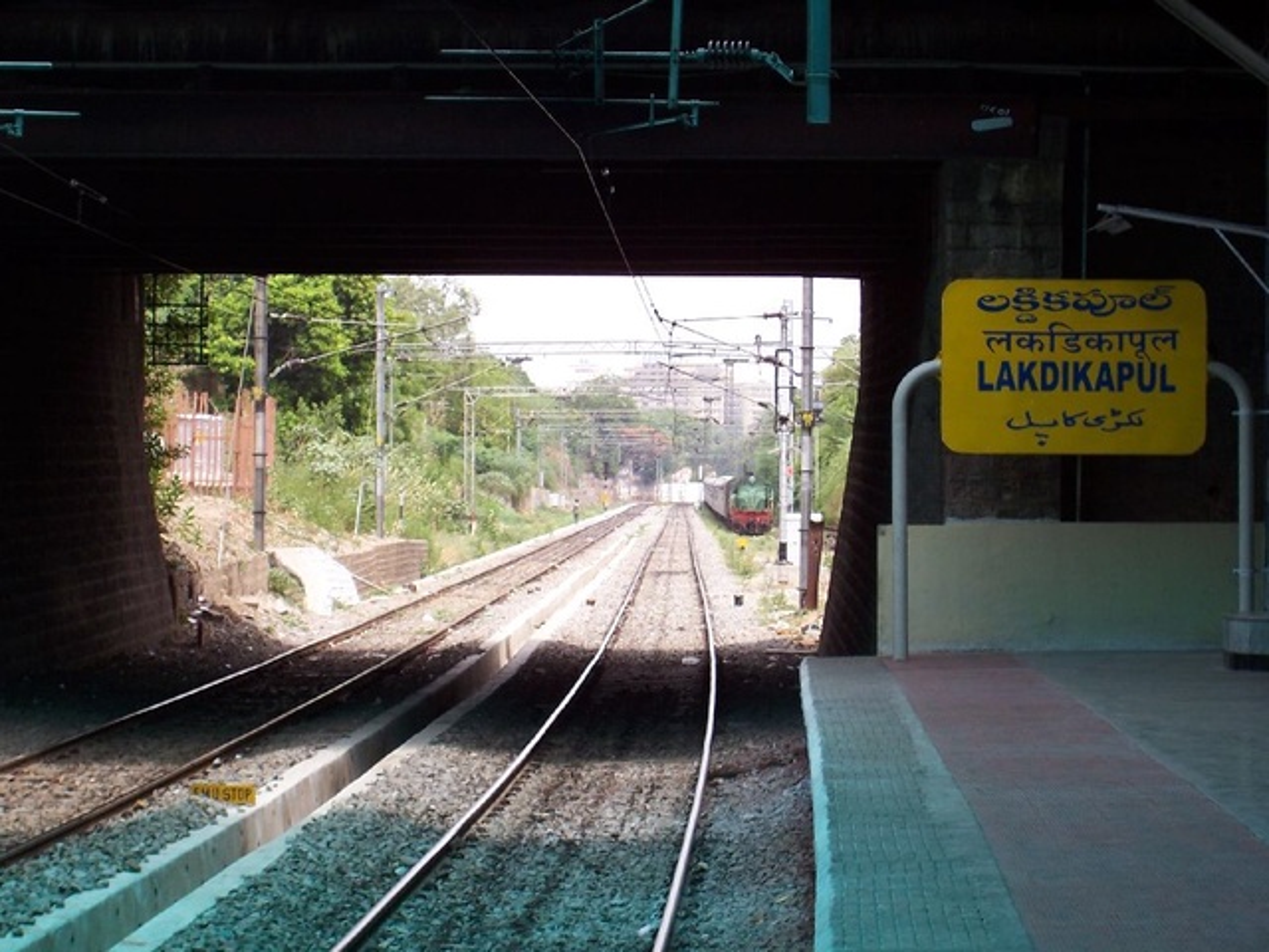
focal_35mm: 102
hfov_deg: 19.3
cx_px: 634
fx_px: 3739
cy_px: 476
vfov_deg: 14.5
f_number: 4.6
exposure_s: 1/250
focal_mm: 16.8
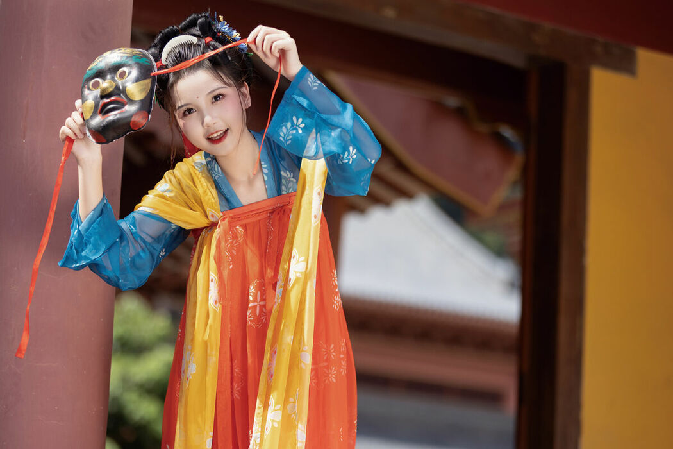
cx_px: 336
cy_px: 224
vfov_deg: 11.2
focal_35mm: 122
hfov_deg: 16.8
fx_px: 2281
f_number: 2.8
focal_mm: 123
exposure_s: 1/1250
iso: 160
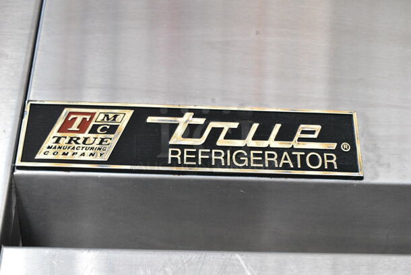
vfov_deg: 26.5
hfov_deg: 38.8
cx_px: 206
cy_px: 138
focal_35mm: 51
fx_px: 583
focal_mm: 34
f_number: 7.1
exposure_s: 1/200
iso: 6400
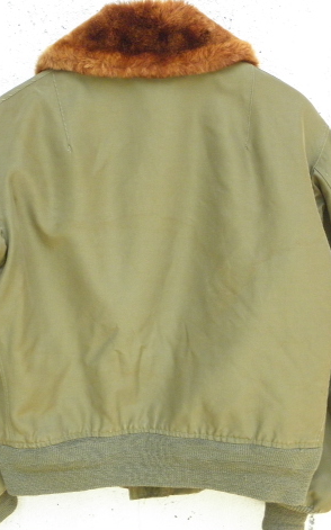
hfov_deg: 26.3
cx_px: 147
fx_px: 708
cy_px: 262
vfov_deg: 41.1
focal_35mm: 49
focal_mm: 6.2
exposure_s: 1/200
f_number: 3.7
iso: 400
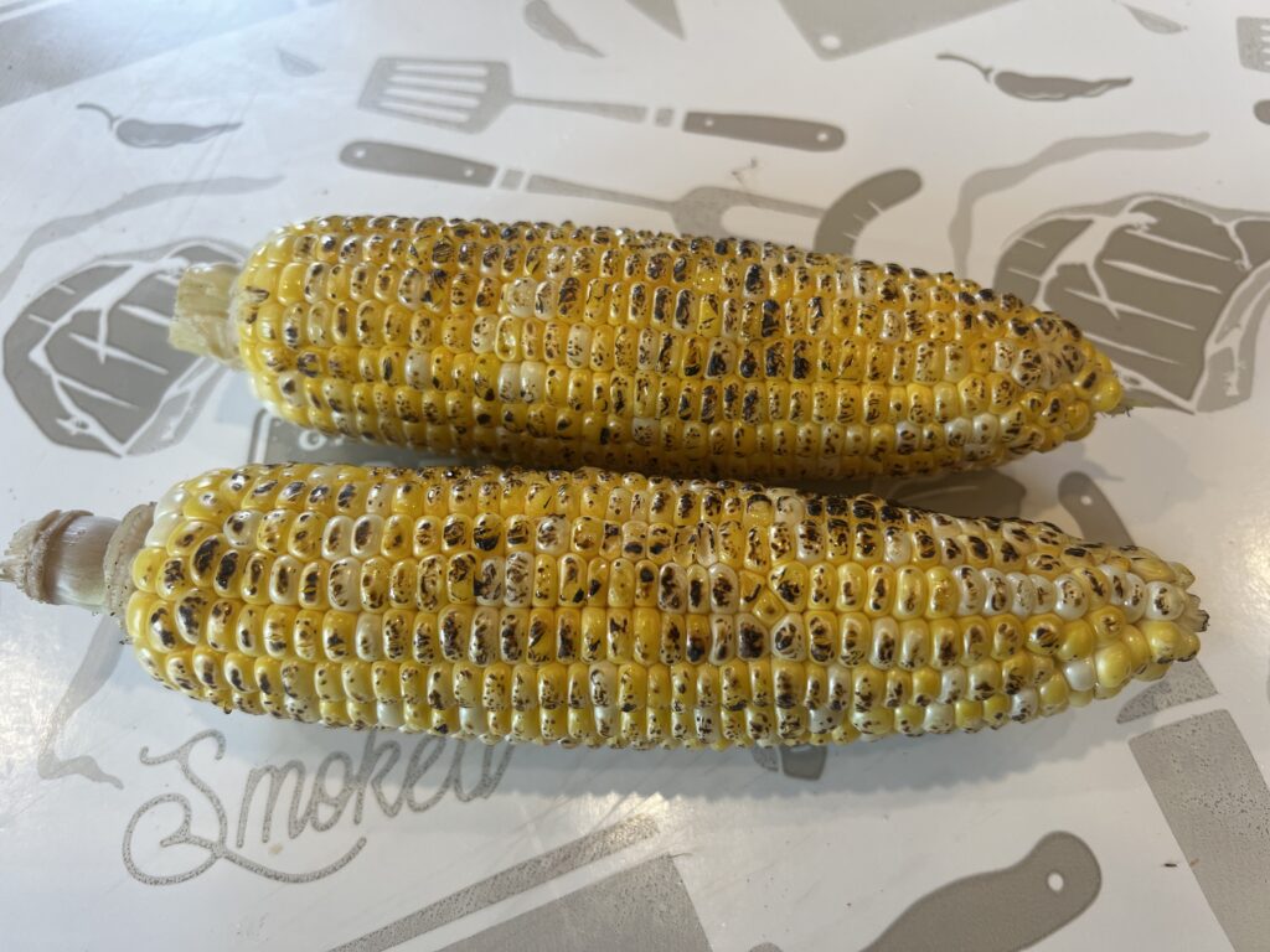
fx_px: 954
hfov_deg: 67.3
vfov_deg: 53.1
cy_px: 476
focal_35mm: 26
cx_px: 635
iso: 50
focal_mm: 5.7
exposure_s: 1/120
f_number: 1.5
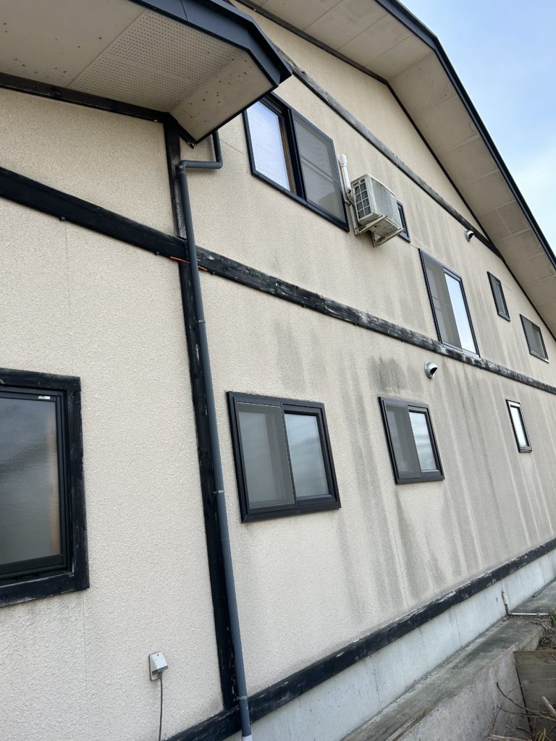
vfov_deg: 67.3
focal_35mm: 26
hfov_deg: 53.1
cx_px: 278
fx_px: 557
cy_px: 370
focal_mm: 5.7
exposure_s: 1/1412
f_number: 1.5
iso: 50
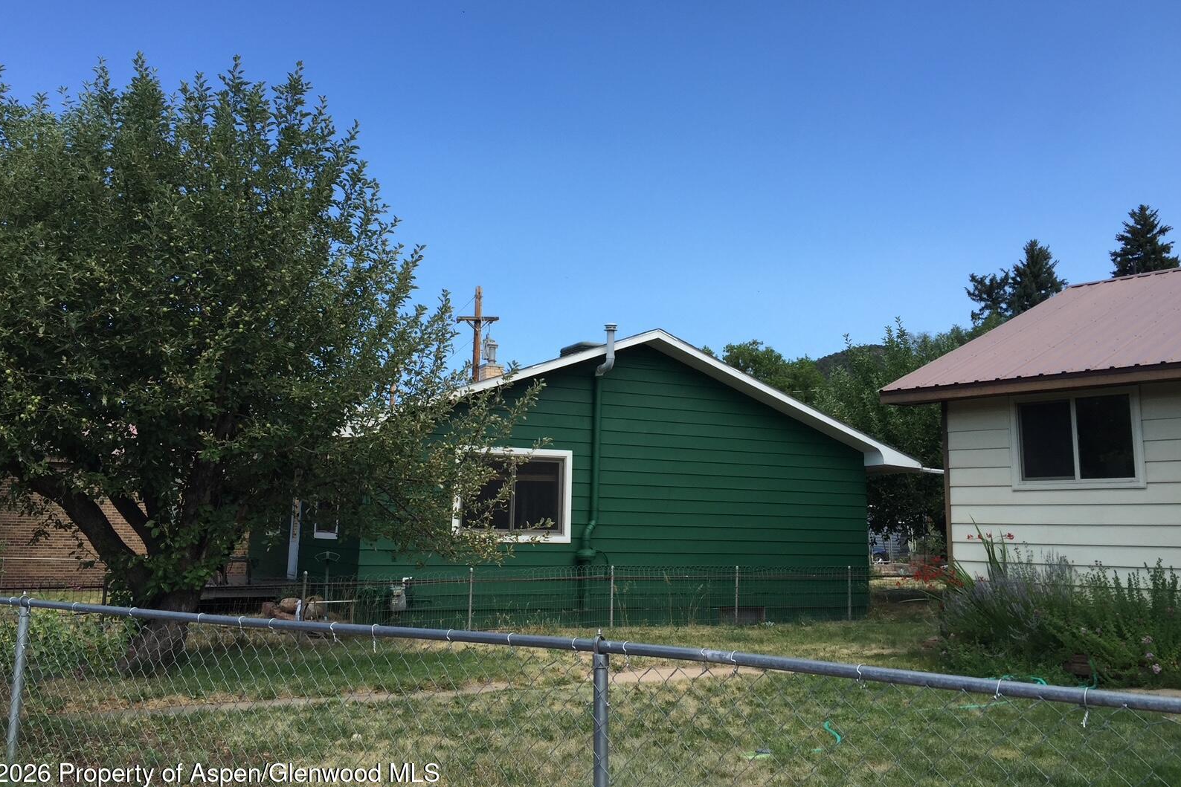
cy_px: 360
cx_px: 579
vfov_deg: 42.3
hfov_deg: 60.3
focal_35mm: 31
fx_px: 1017
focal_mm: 4.15
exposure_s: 1/860
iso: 32
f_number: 2.2
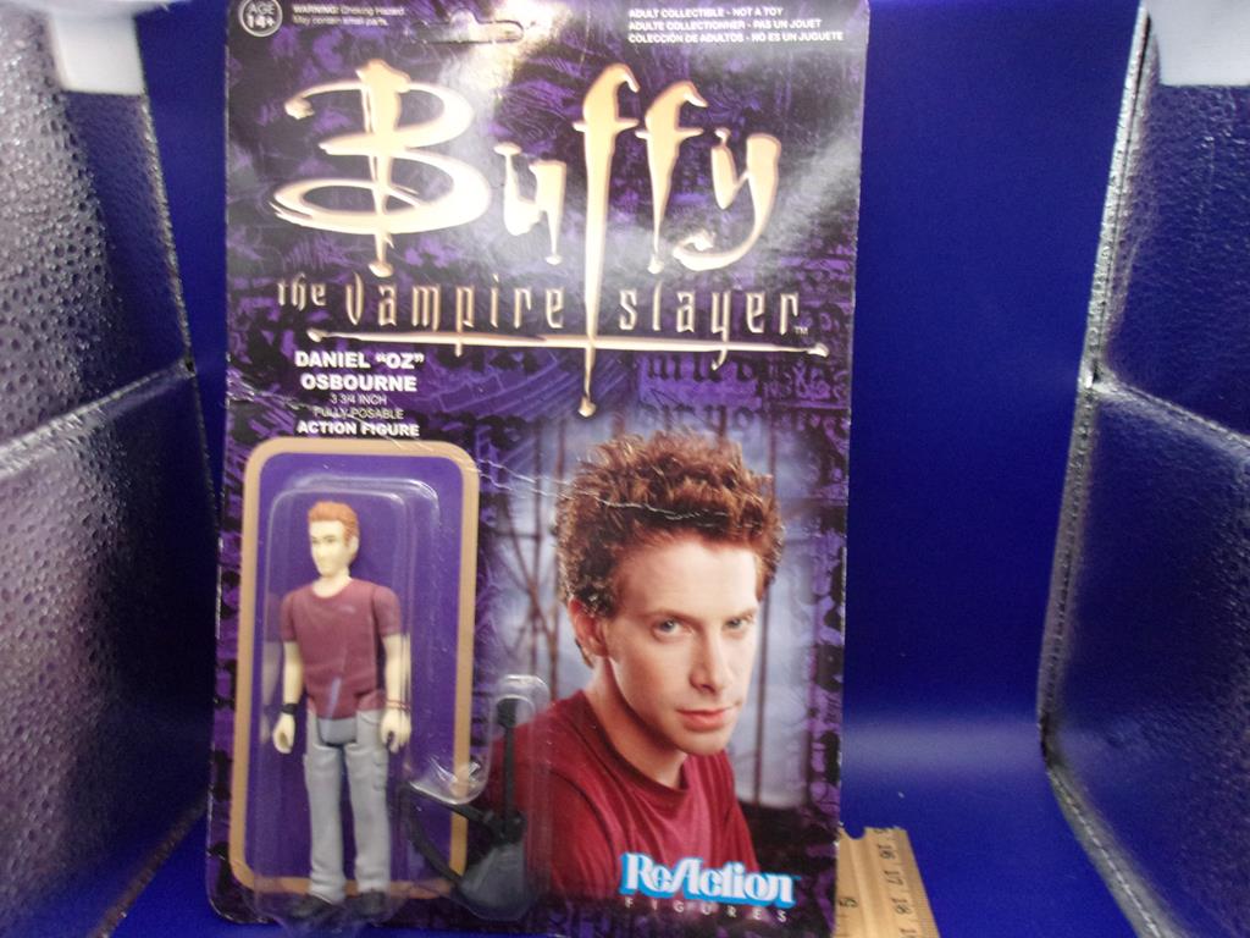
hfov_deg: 65.3
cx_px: 625
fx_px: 975
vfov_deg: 51.4
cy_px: 469
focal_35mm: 27
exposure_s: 1/23
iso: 400
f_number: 3
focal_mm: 4.9
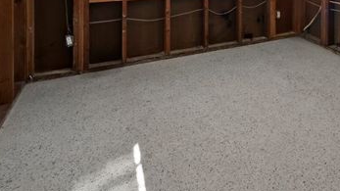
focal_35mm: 31
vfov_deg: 29.6
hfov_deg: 58.6
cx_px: 264
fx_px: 279
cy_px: -63
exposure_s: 1/4
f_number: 11
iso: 400
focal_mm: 7
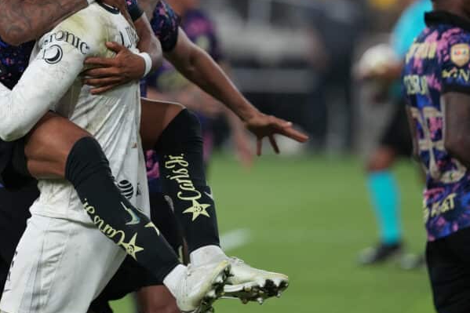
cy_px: 71
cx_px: 112
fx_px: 6695
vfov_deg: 2.7
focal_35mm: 513
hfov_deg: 4.0
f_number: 3.2
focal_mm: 300
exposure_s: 1/2500
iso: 4000
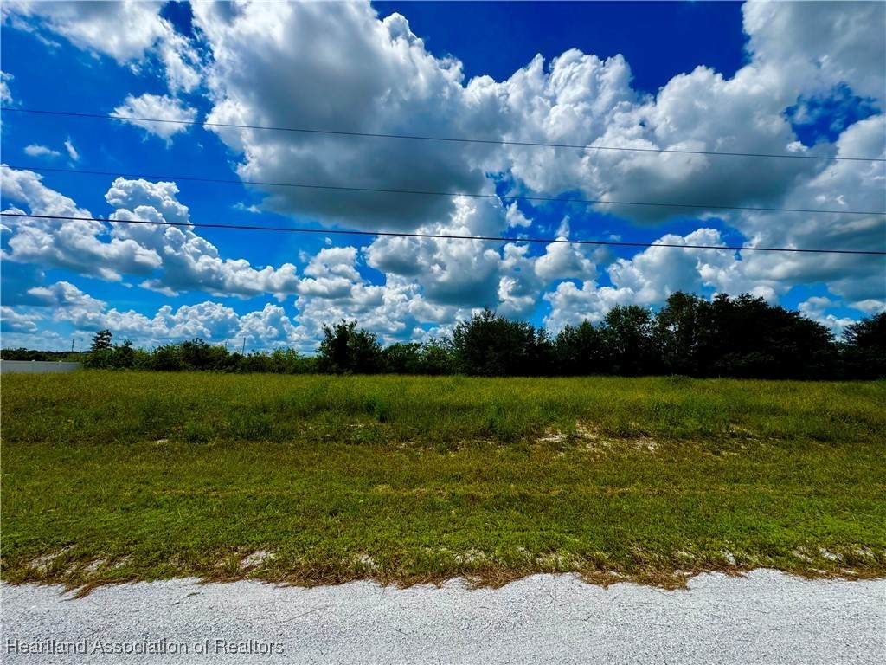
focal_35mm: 14
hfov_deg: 102.1
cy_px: 332
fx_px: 358
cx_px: 443
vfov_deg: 85.7
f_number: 2.2
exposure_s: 1/3906
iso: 50
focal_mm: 2.22
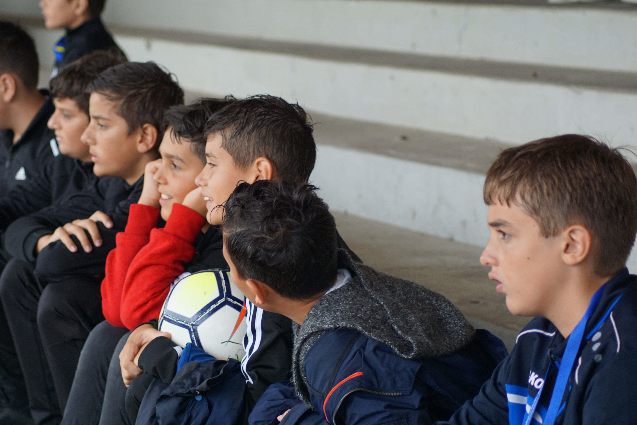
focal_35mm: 105
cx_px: 318
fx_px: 1858
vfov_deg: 13.0
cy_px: 212
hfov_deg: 19.5
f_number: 4
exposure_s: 1/160
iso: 200
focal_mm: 70
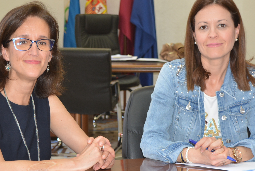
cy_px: 97
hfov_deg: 16.6
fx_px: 872
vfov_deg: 11.2
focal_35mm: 123
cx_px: 118
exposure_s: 1/60
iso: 400
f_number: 5
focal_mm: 42
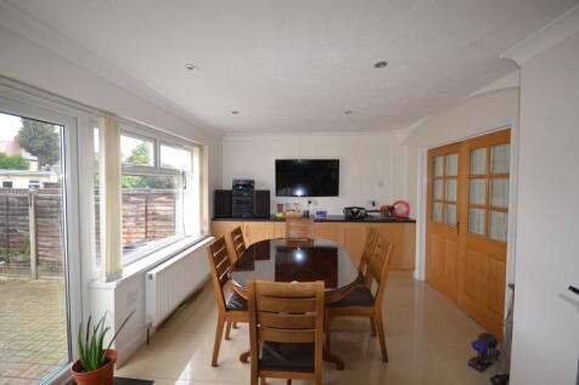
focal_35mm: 15
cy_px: 192
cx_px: 290
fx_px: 241
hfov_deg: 100.4
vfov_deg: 77.3
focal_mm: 10
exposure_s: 1/60
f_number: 4
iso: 1000
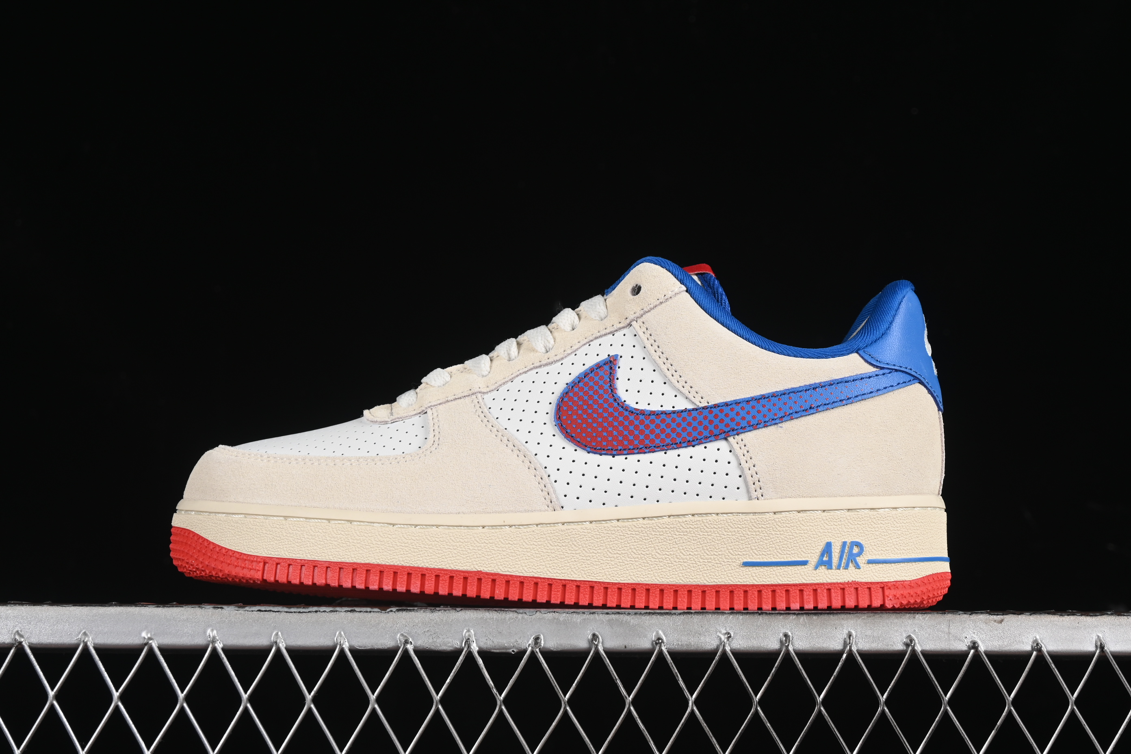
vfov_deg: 18.2
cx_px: 566
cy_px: 377
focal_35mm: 75
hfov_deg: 27.0
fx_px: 2356
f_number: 8
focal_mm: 50
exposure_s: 1/80
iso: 160
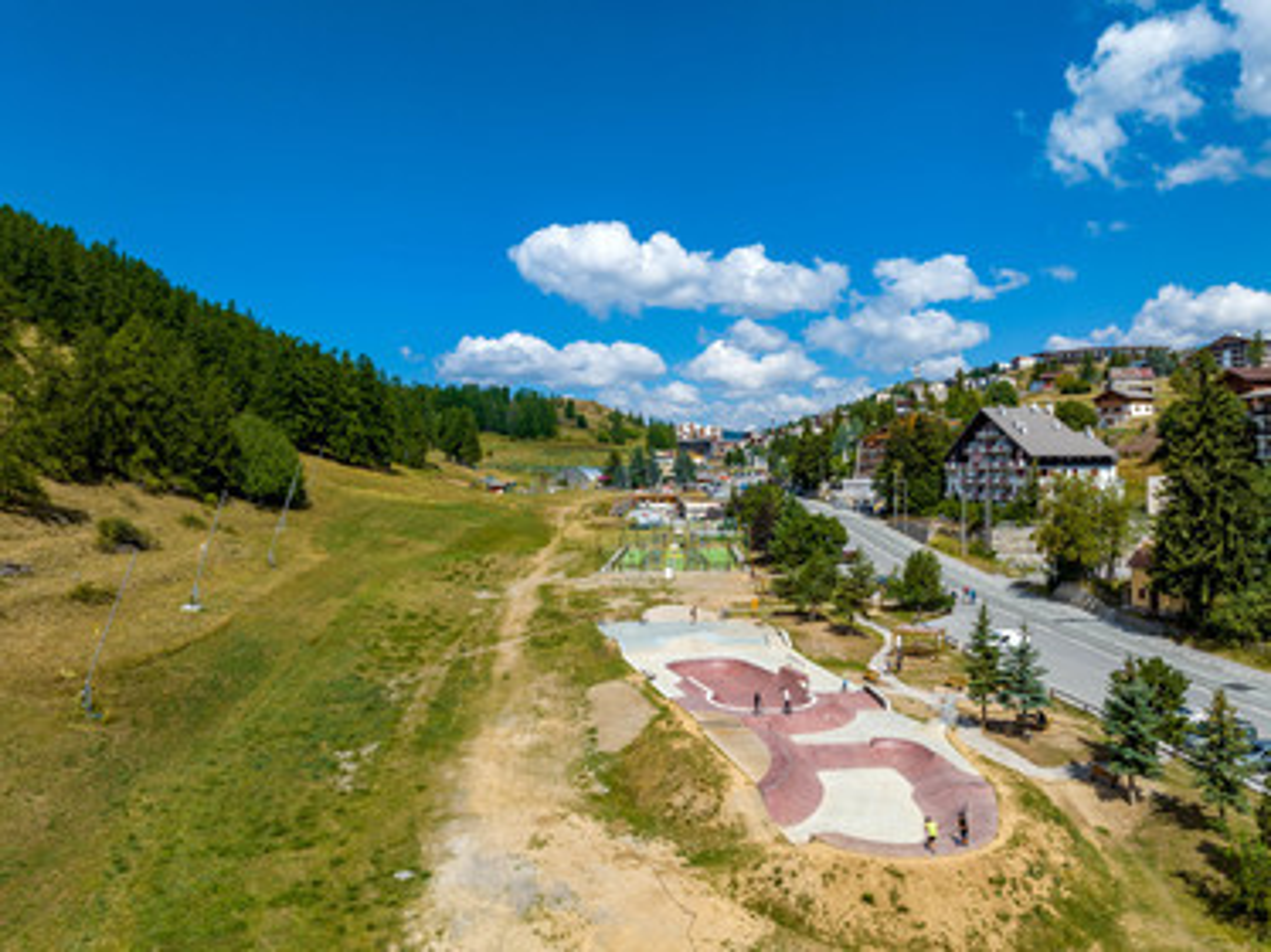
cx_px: 636
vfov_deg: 56.8
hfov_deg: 71.6
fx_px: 881
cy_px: 476
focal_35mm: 24
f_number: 9
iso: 100
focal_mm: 12.3
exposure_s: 1/240
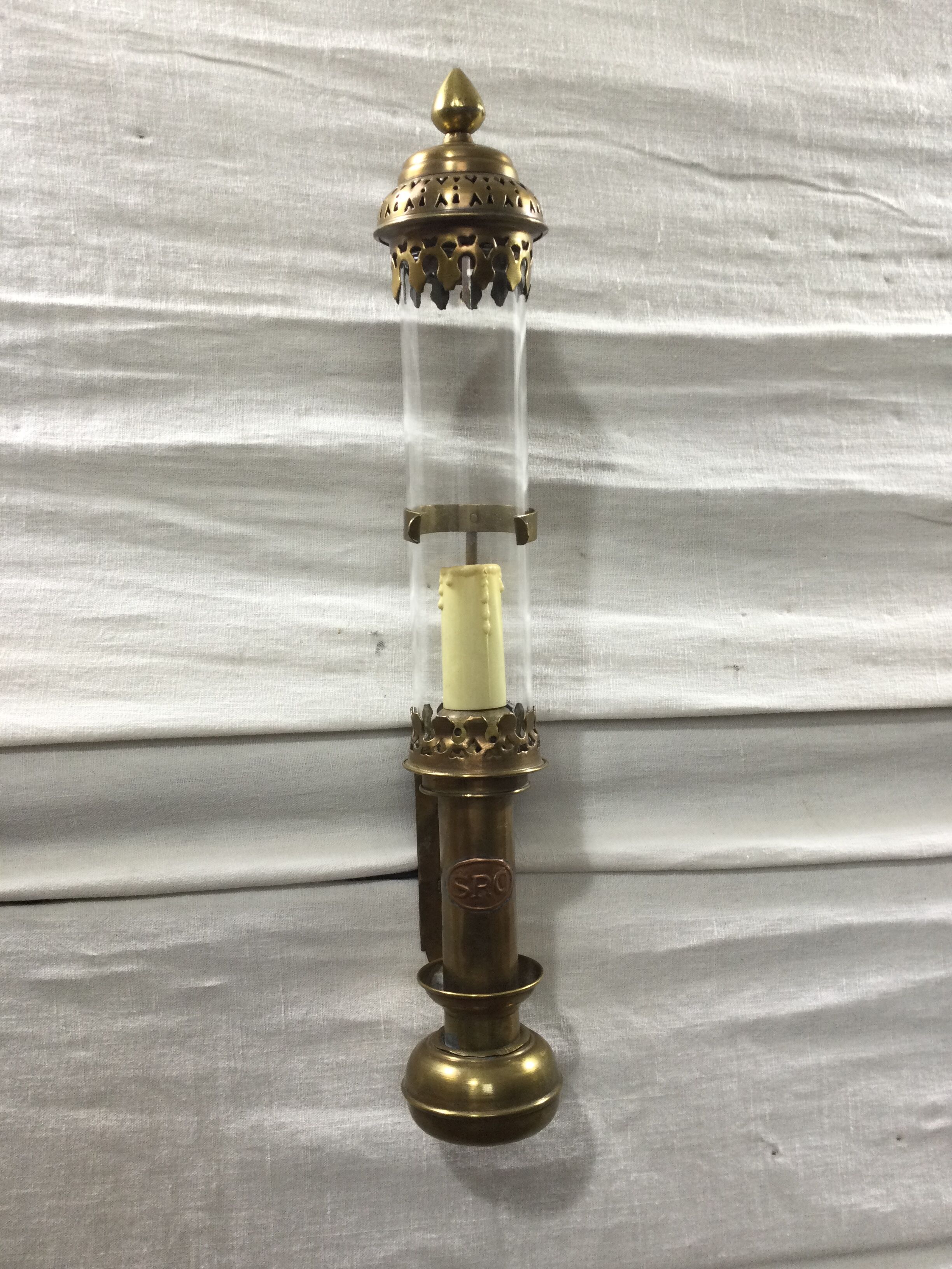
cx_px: 476
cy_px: 634
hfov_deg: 45.4
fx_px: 1137
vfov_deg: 58.4
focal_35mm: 31
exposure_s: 1/33
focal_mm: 3.3
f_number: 2.4
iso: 25
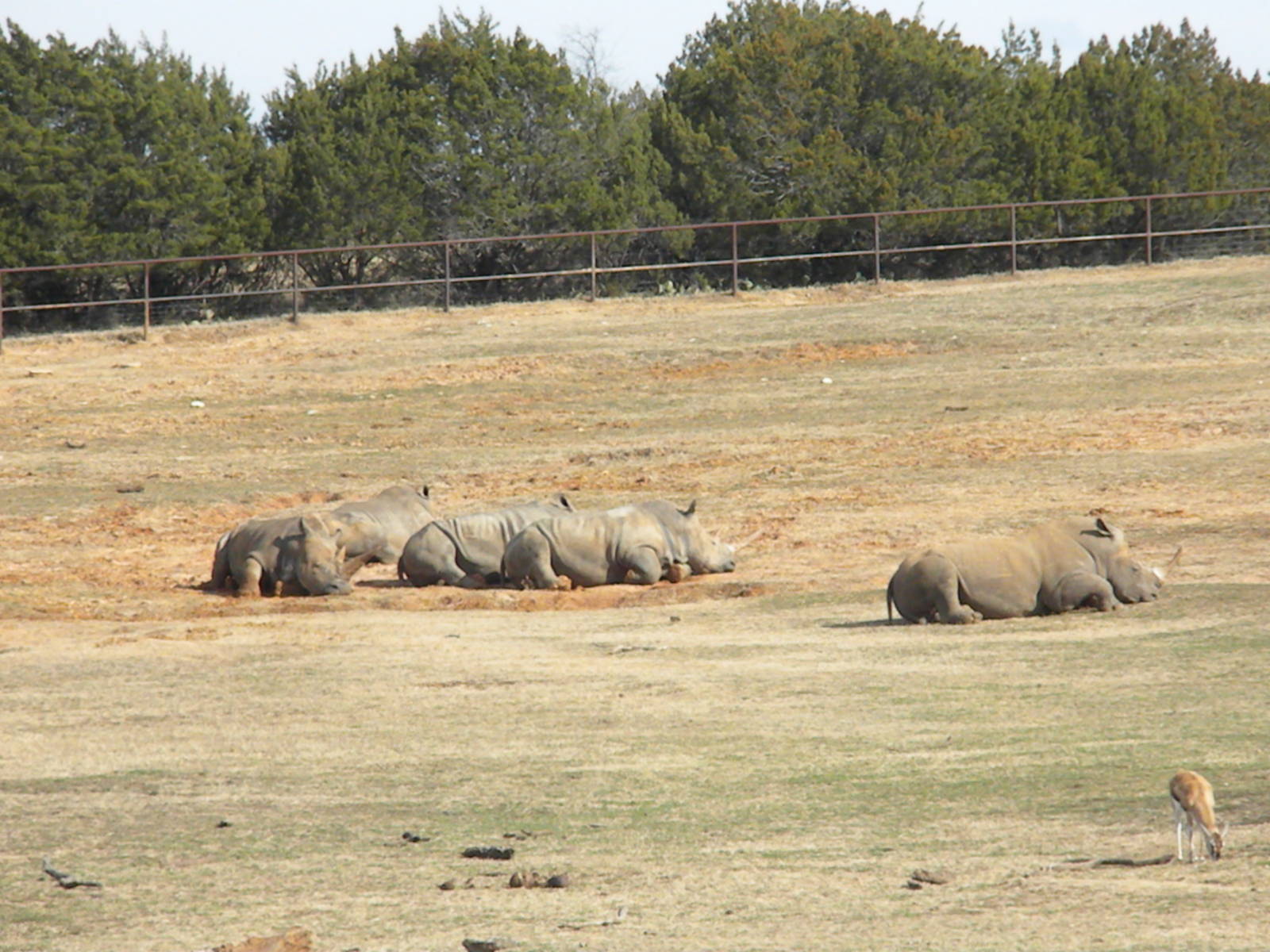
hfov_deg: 7.6
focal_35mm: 260
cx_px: 635
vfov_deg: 5.7
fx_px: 9539
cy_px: 476
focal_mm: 46.2
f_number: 14
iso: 640
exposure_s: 1/300
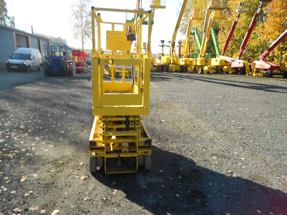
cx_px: 144
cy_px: 108
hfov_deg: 67.3
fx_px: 216
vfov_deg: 53.1
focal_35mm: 26
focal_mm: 4.6
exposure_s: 1/320
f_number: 3.2
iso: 80
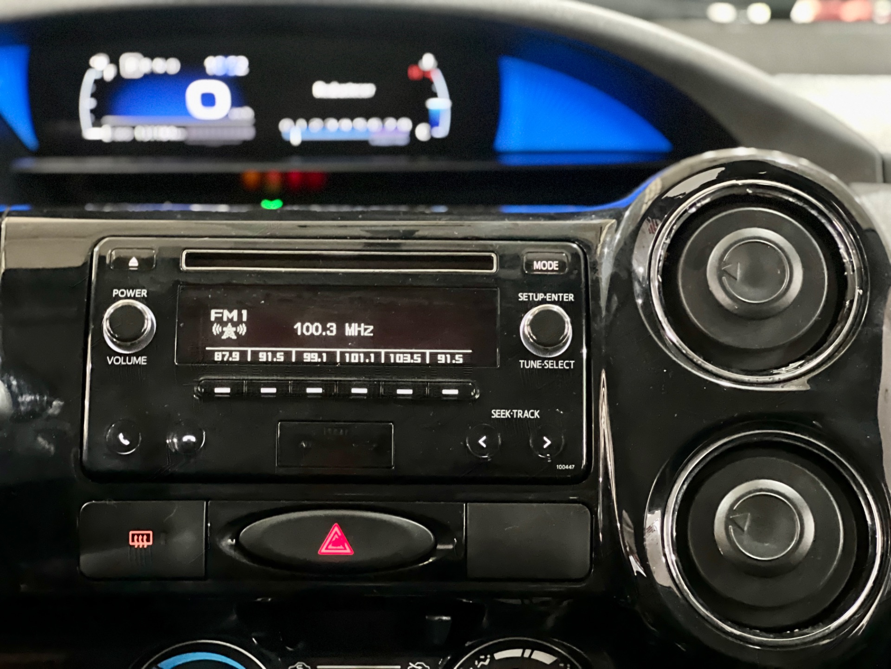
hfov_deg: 25.3
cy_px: 334
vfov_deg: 19.1
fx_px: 1982
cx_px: 446
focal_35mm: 77
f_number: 2.8
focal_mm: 9
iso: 1250
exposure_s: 1/15
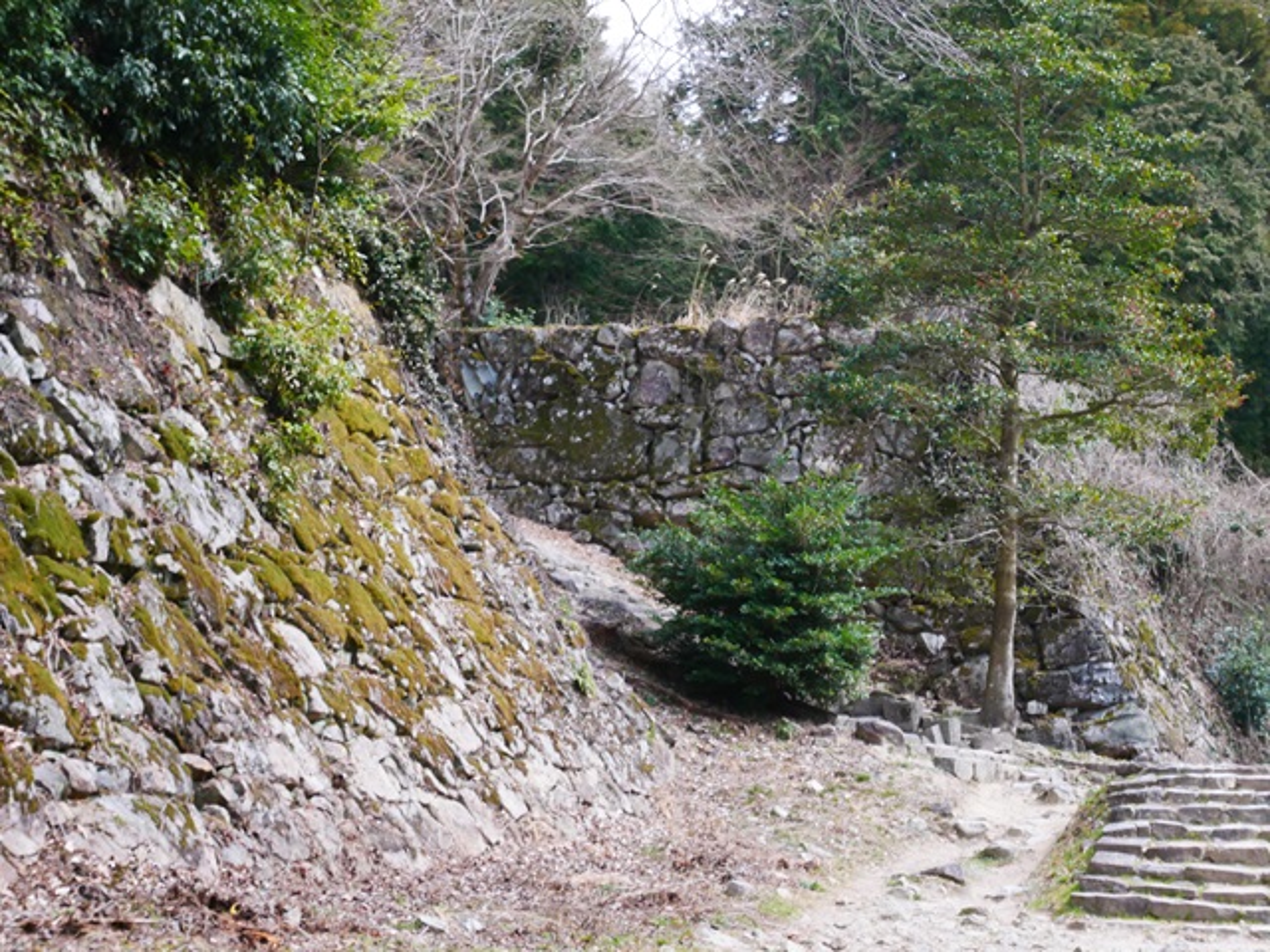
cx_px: 635
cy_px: 476
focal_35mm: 58
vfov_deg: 25.2
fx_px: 2128
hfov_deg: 33.2
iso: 800
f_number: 9
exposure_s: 1/320
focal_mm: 29
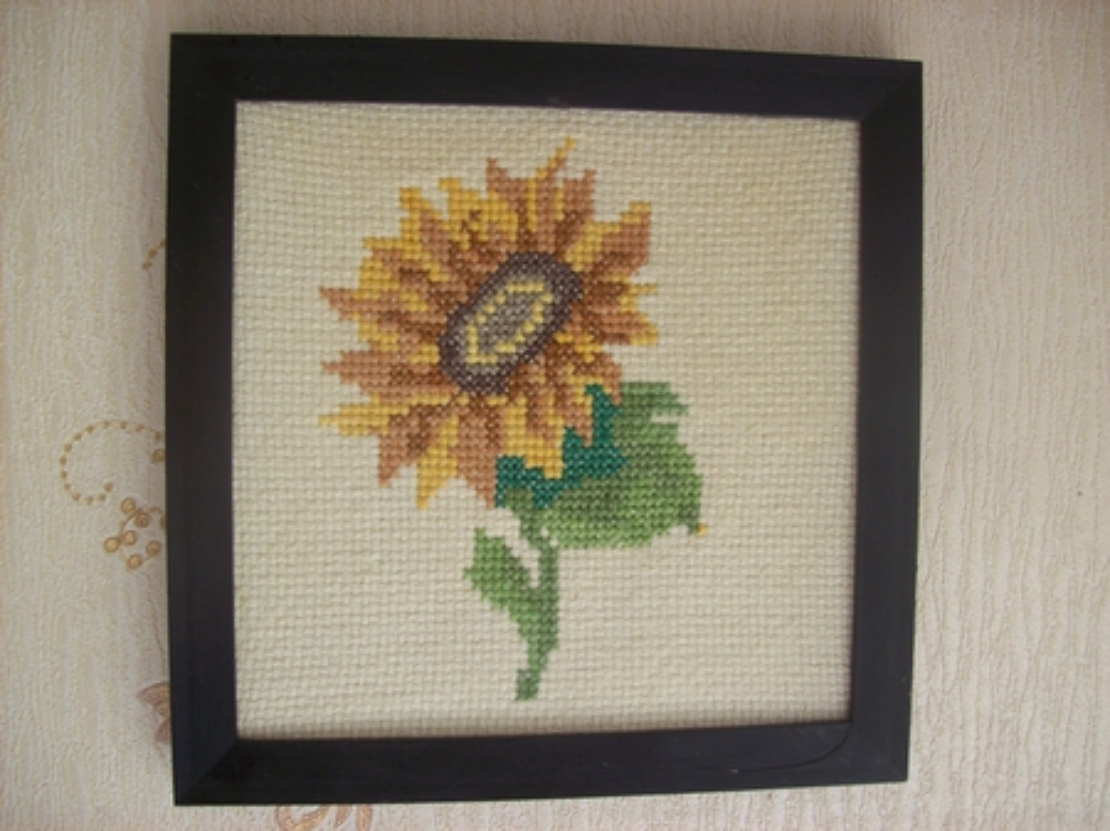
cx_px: 555
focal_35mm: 36
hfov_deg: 51.4
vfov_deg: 39.6
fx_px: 1154
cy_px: 416
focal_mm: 6
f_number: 2.7
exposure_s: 1/105
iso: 80
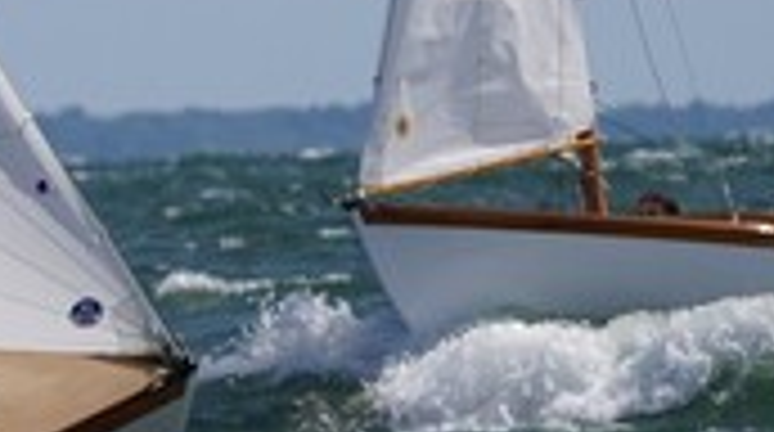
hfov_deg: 2.0
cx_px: -752
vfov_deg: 1.1
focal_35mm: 1099
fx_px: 22513
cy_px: -20
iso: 100
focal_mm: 150
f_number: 5
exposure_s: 1/1250
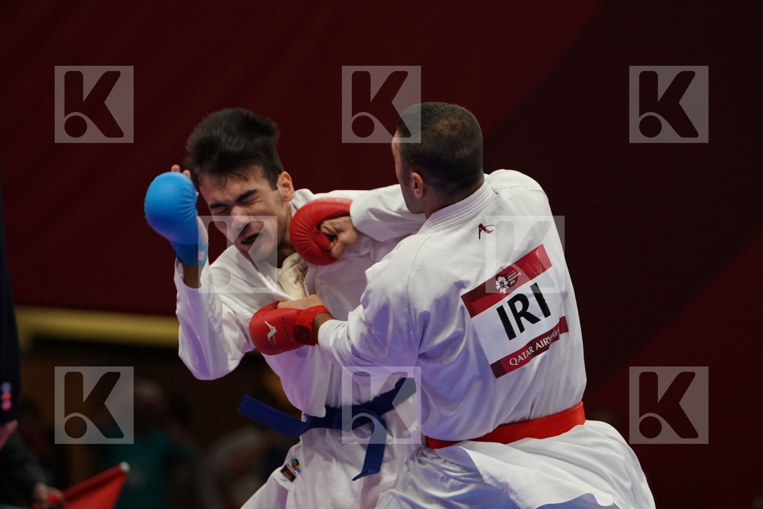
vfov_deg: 3.8
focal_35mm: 358
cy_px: 254
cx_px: 382
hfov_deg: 5.8
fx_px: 7587
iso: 2500
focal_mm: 239
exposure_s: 1/1000
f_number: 4
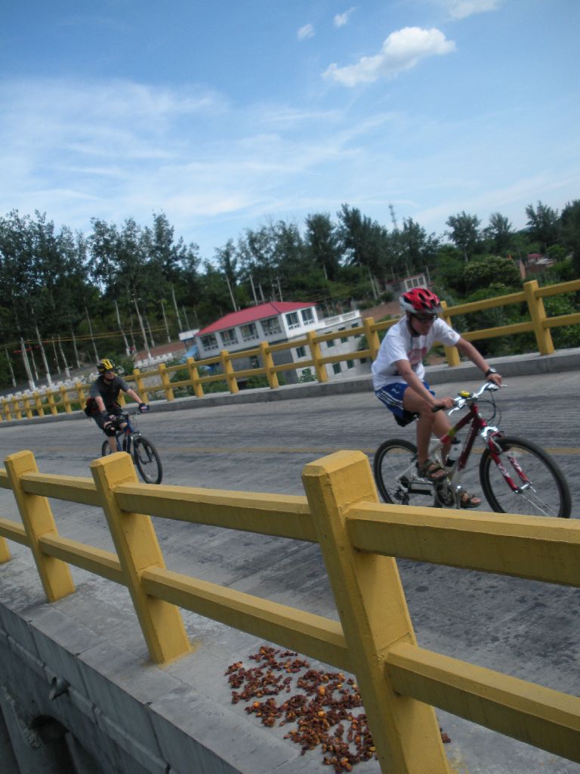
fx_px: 804
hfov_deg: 39.7
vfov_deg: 51.4
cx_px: 290
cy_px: 387
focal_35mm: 36
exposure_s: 1/514
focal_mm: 6.3
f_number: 3.5
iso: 64
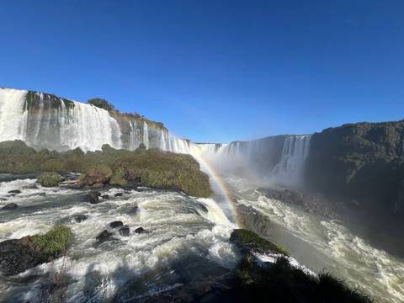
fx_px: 152
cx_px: 202
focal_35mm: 13
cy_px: 152
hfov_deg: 106.2
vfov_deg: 89.9
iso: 32
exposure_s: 1/2179
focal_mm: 1.57
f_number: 1.8
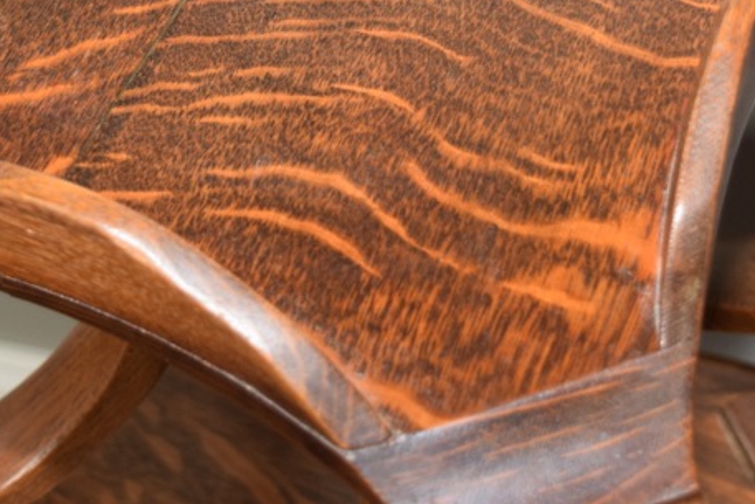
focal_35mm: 105
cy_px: -27
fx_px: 2203
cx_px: 276
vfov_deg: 12.8
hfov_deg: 19.4
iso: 900
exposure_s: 1/60
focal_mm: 32
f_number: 4.5
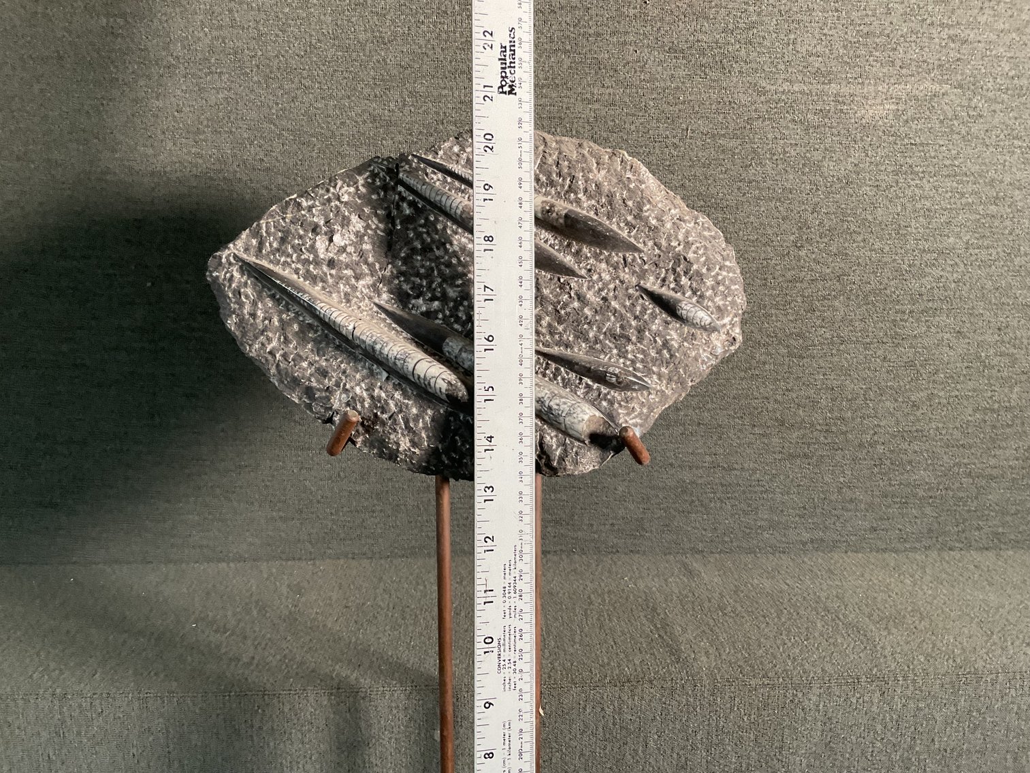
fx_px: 863
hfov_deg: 61.7
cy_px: 386
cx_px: 515
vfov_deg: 48.2
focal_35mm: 29
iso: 160
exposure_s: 1/60
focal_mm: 3
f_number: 1.8
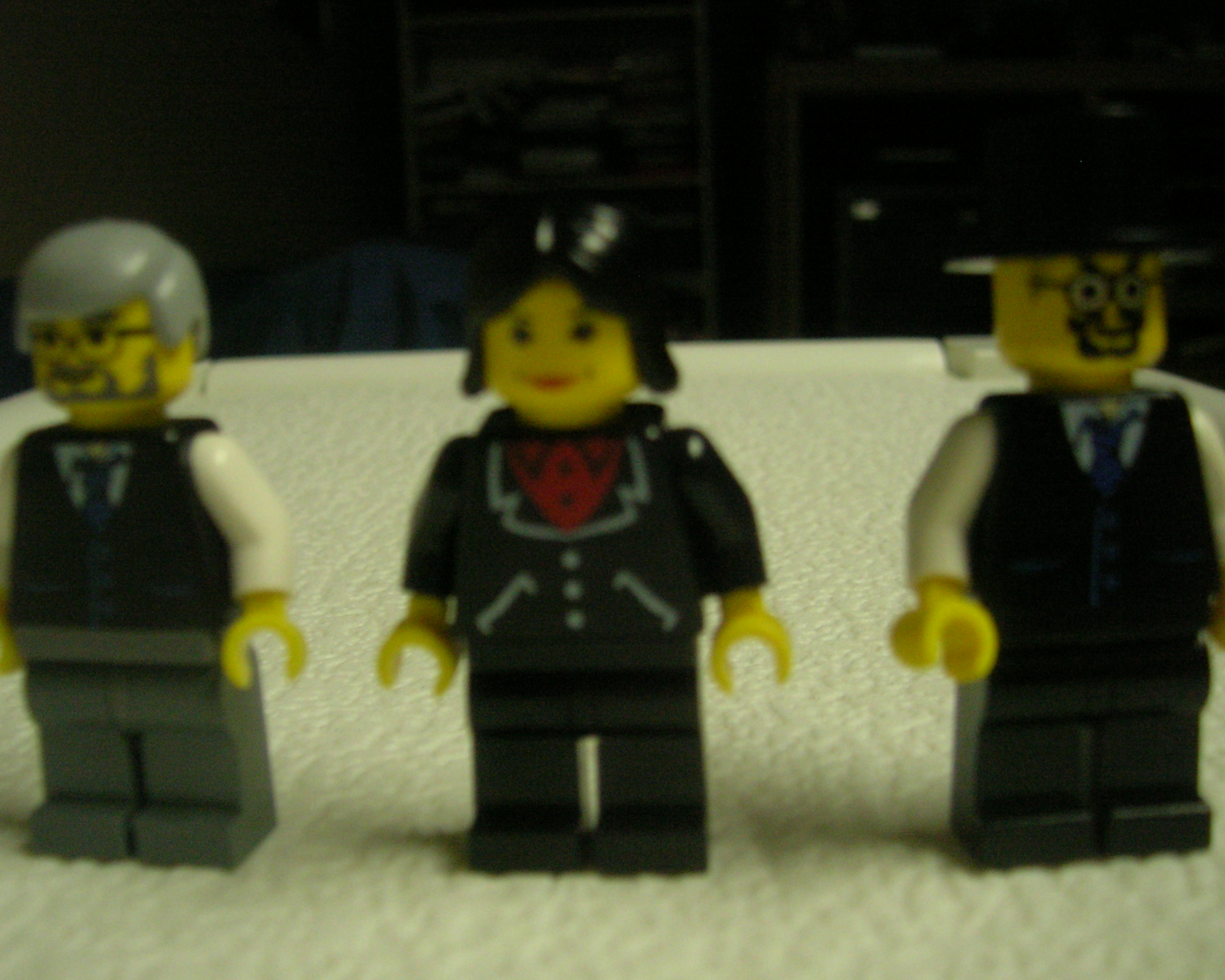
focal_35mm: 38
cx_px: 584
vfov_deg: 39.1
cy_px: 518
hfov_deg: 47.9
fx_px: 1378
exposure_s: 1/60
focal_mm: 5.7
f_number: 2.9
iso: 200
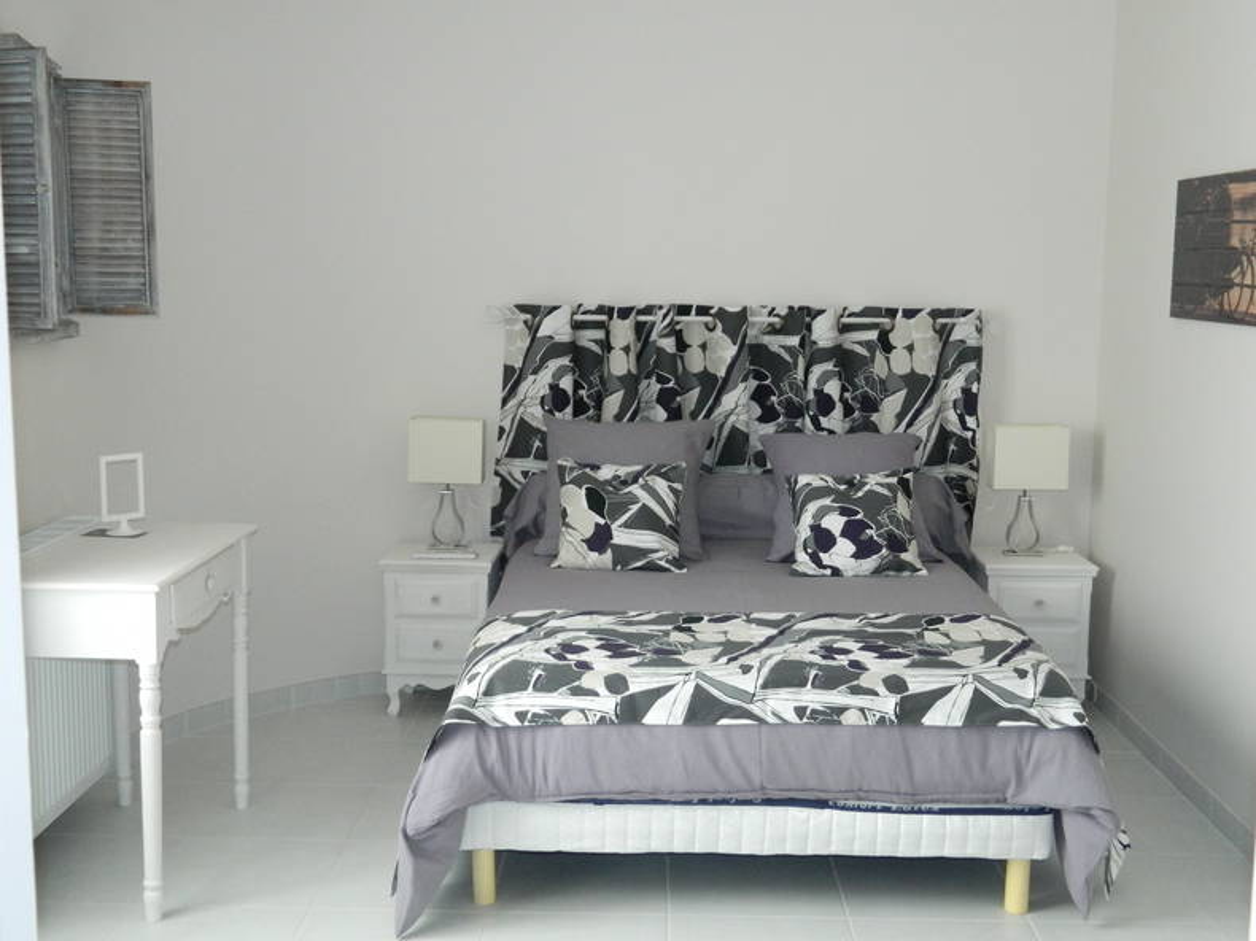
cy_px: 470
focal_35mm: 41
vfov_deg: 35.1
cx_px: 628
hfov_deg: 45.8
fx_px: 1487
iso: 400
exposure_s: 1/60
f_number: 3.5
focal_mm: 7.3
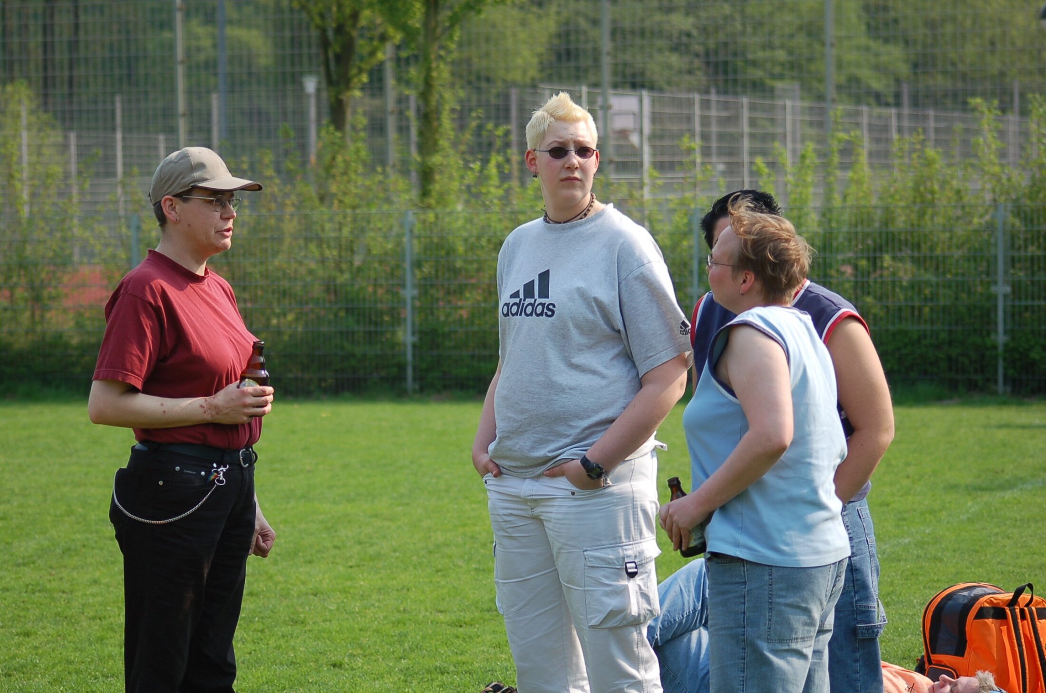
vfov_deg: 11.1
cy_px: 346
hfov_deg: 16.7
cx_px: 523
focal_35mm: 123
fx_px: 3567
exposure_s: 1/1000
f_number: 4
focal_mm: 82
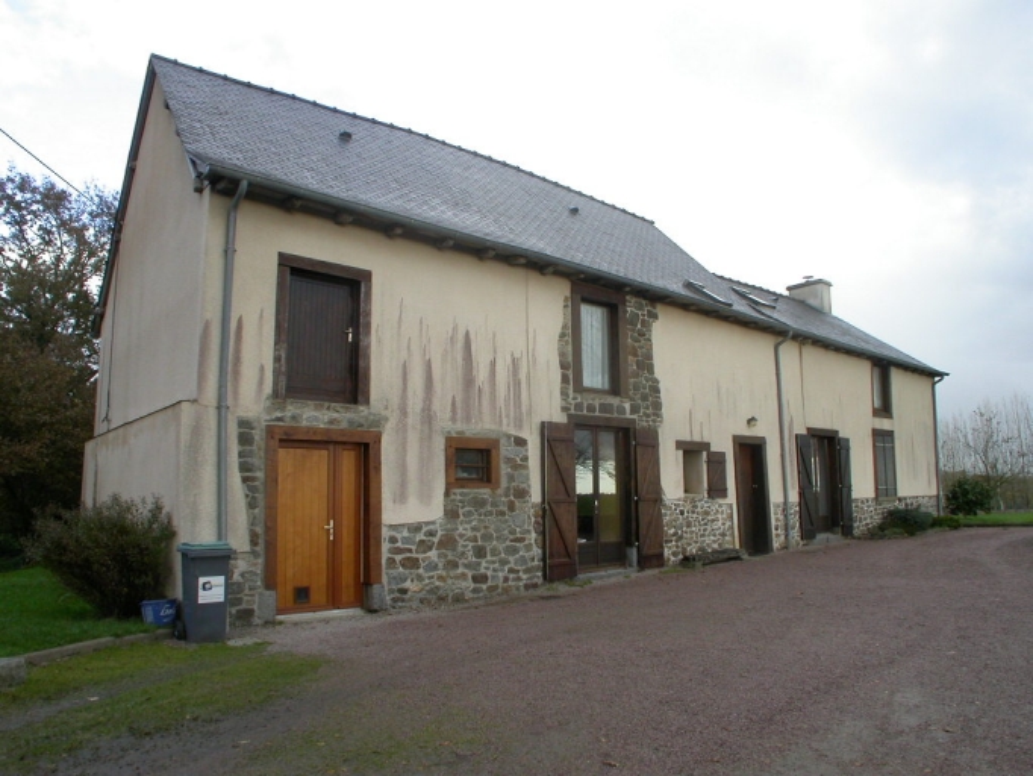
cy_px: 388
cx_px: 516
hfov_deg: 49.0
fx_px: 1134
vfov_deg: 37.7
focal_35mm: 38
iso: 100
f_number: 4.7
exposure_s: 1/135
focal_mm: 7.85
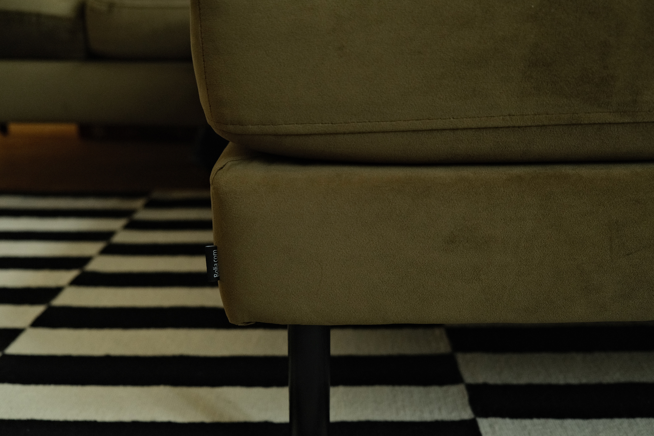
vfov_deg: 40.0
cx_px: 327
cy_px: 218
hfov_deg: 57.2
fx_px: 599
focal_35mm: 33
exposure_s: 1/105
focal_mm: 22.3
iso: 1600
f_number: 3.2
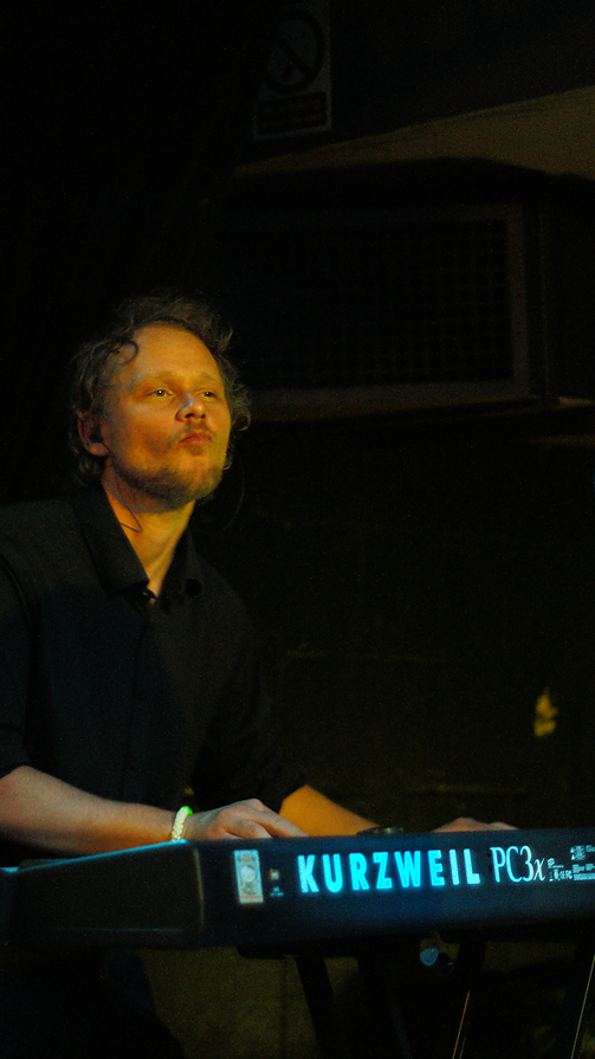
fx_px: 2217
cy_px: 529
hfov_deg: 15.3
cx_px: 245
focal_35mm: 79
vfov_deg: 26.9
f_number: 1.4
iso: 1600
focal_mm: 50
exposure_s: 1/40
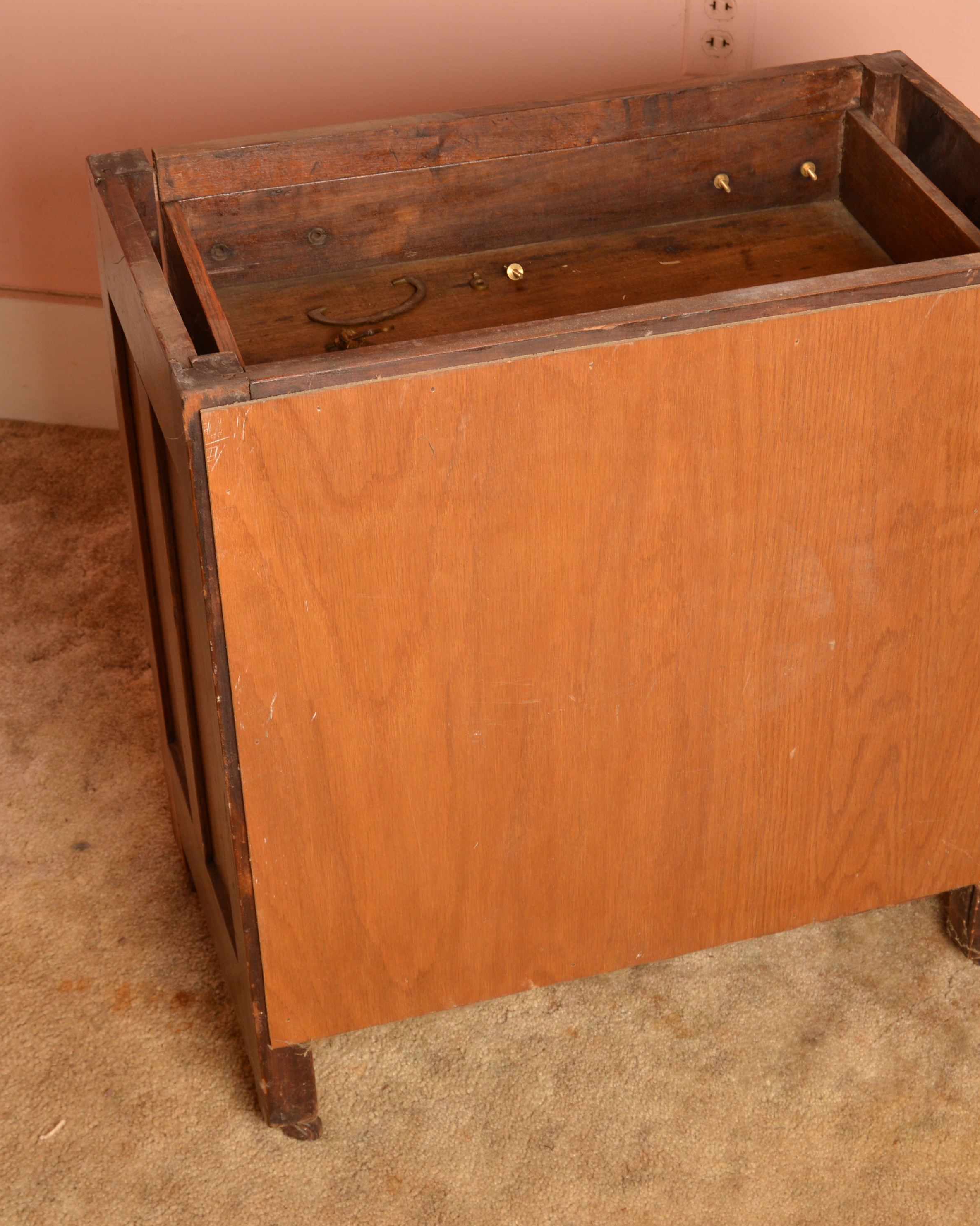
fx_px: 2176
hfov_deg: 25.3
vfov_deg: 31.5
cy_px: 611
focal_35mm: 60
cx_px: 594
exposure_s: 1/160
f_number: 6.3
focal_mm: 28
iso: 200
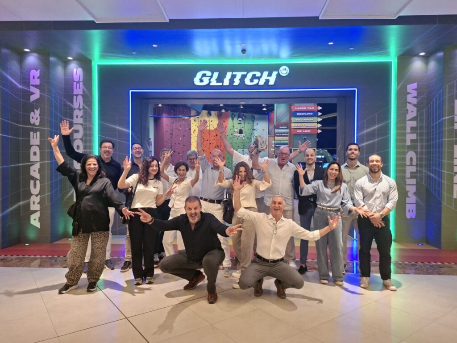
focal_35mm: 23
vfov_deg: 58.9
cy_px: 172
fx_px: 304
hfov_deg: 73.9
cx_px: 228
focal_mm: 5.54
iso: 160
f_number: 1.8
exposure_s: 1/100
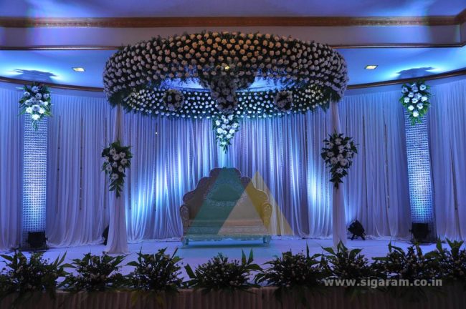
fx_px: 427
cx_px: 233
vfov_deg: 39.9
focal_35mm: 33
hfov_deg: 57.3
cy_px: 154
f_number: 6.3
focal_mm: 22
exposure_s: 1/80
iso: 400
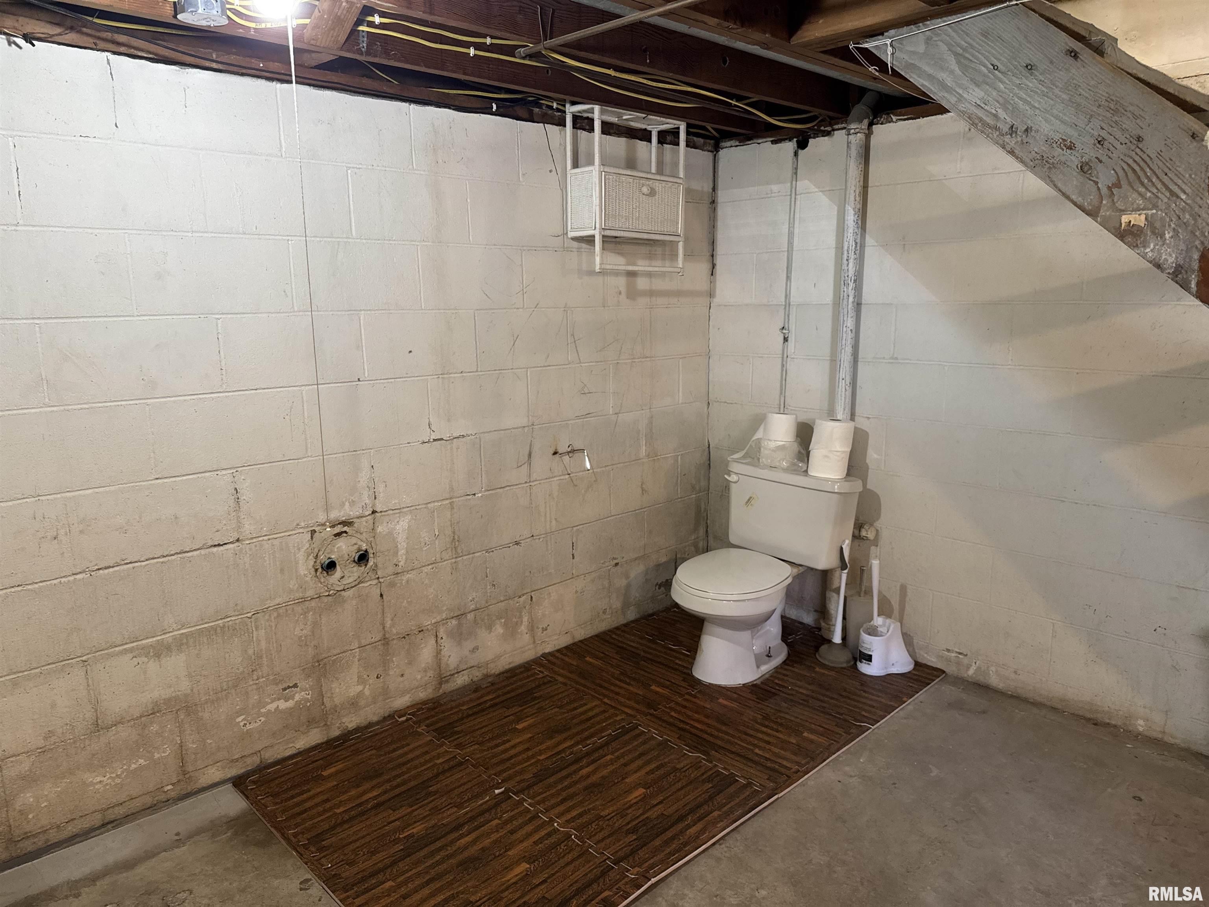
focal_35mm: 24
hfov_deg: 71.6
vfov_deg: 56.8
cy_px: 454
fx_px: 838
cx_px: 604
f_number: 1.78
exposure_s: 1/60
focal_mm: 6.76
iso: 320
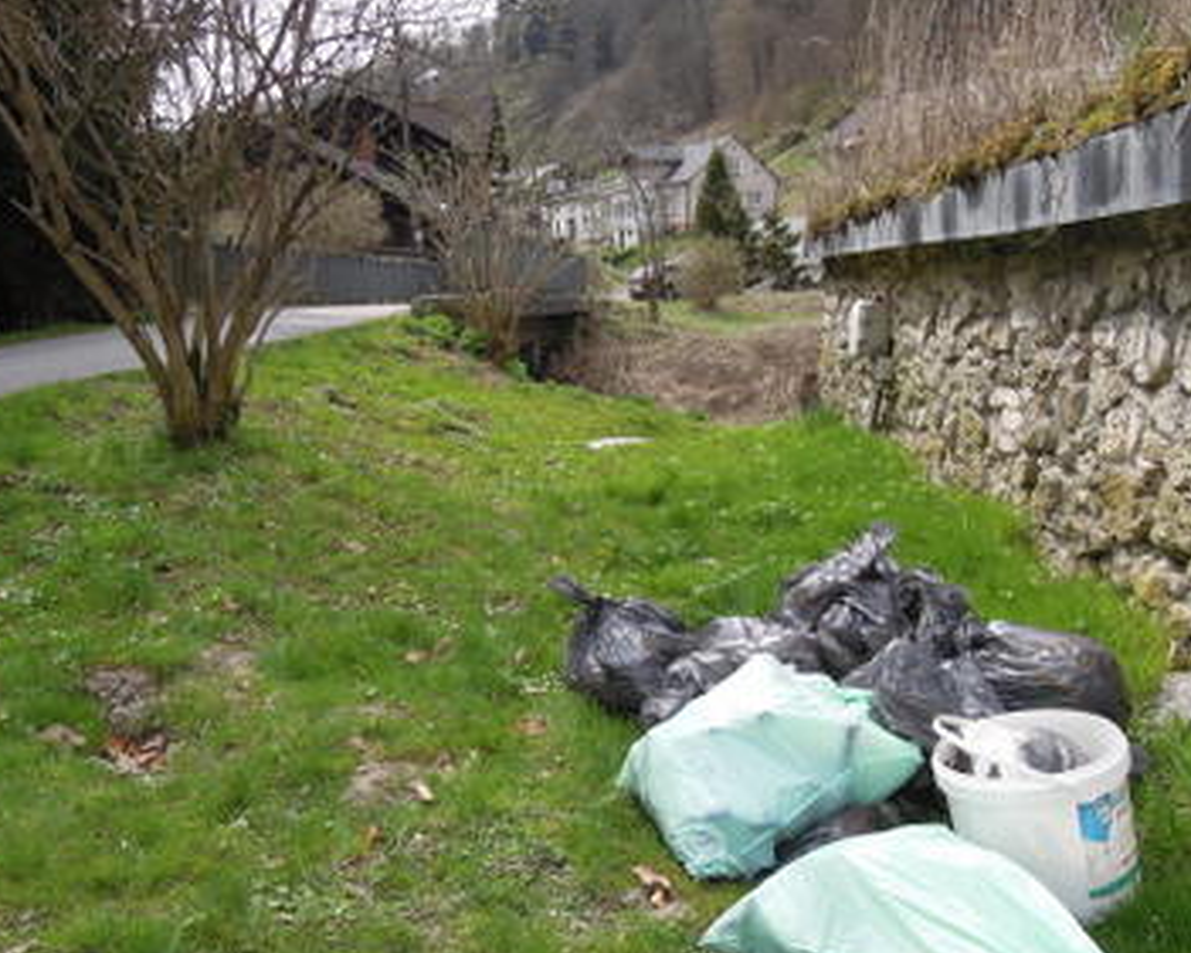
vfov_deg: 45.8
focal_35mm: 32
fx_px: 1128
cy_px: 488
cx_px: 546
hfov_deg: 55.6
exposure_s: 1/1000
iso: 160
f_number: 2.8
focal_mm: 4.3
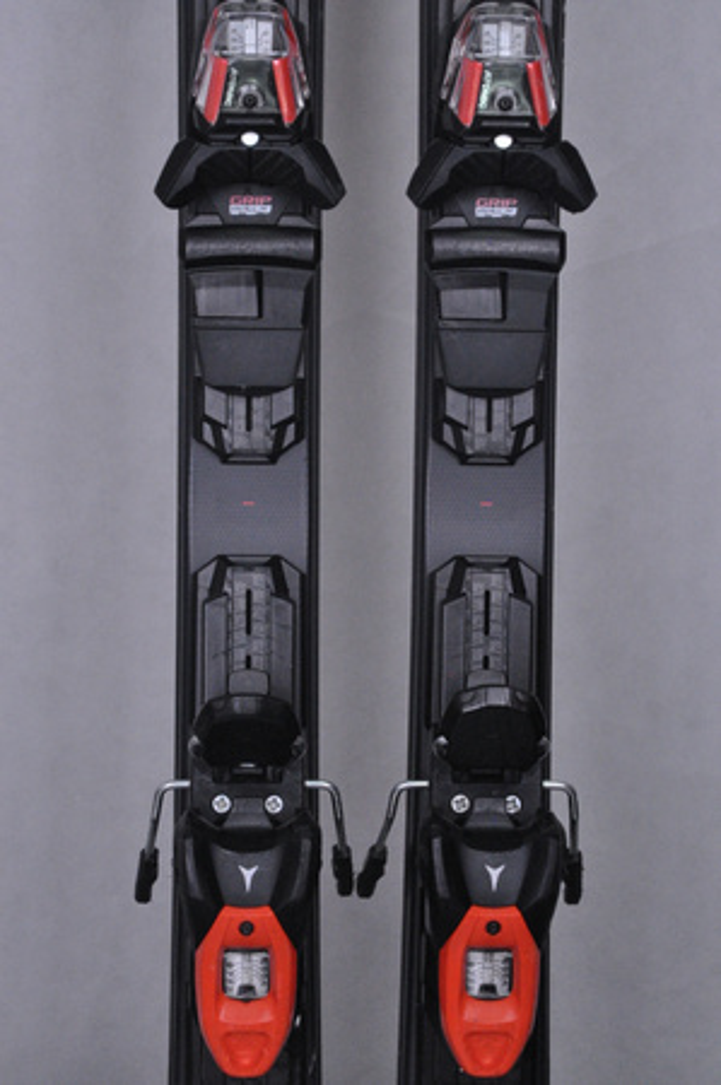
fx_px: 3161
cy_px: 542
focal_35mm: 105
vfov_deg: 19.5
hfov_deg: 13.0
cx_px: 360
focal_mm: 70
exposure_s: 1/125
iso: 3200
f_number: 9.5
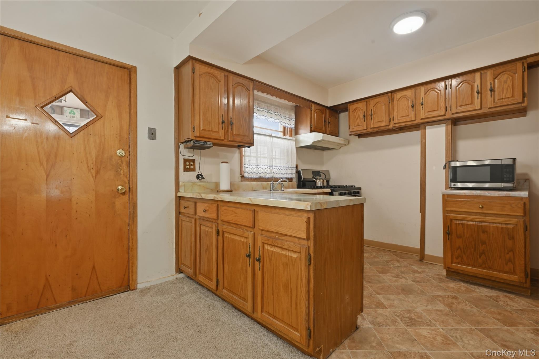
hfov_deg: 96.7
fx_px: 240
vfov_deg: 73.7
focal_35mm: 16
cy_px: 180
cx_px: 270
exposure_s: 1/2.5
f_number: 11
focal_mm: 16
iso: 100
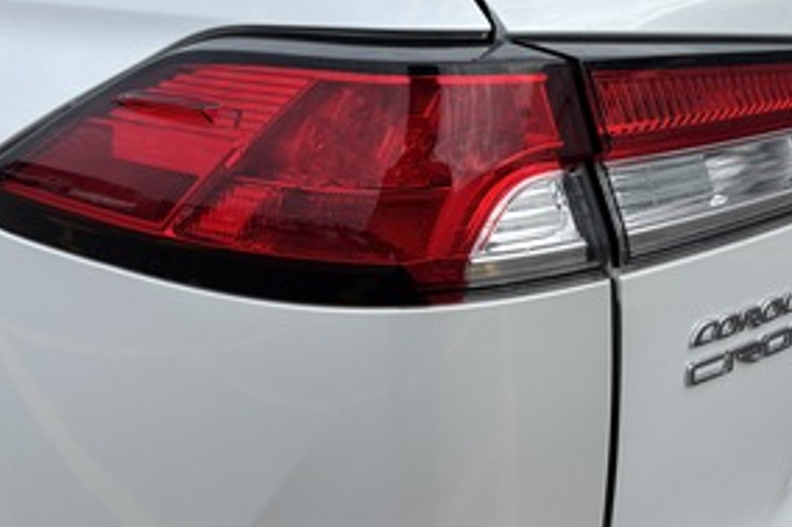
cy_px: 119
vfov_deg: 32.6
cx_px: 469
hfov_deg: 48.2
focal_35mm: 40
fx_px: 879
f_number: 1.6
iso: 50
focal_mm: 5.96
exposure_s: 1/2639
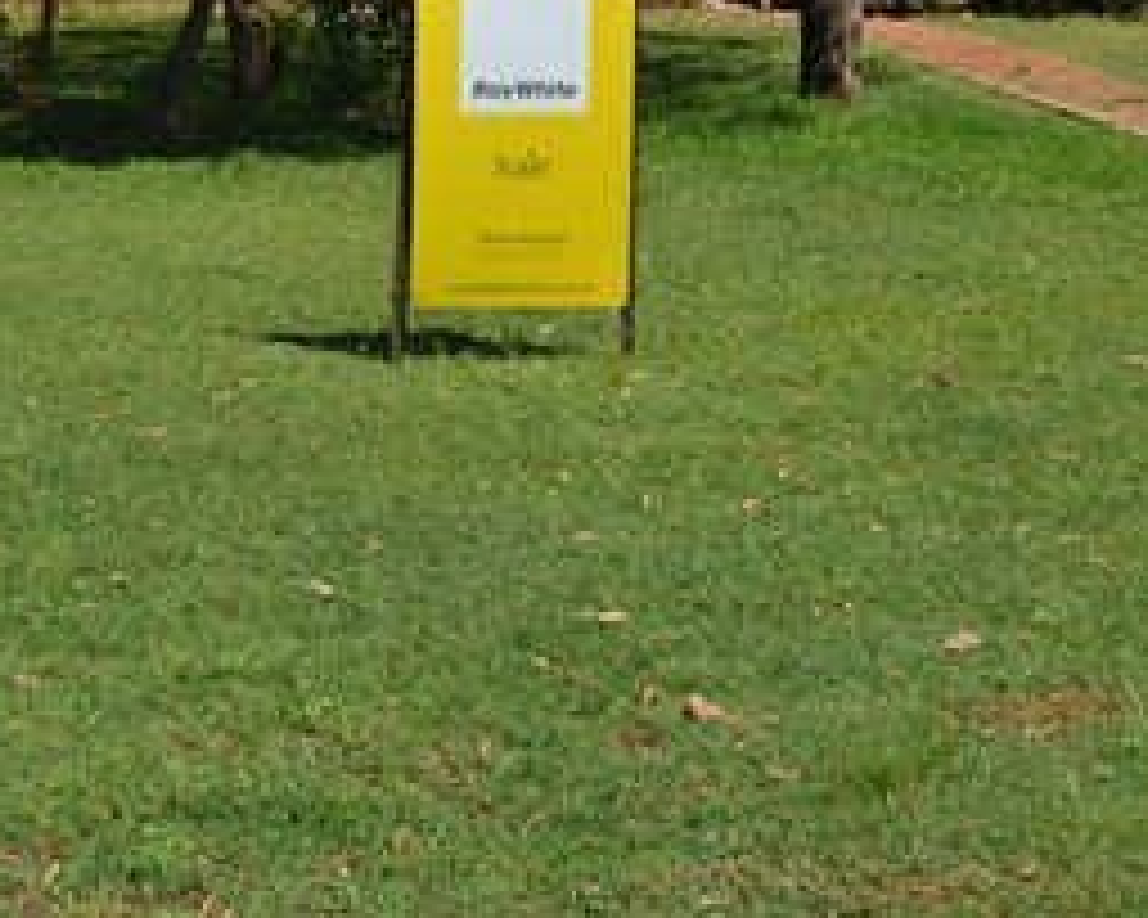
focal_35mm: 74
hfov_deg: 25.7
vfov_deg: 20.2
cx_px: 599
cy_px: 52
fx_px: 2520
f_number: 8
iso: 100
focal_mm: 21
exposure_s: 1/250
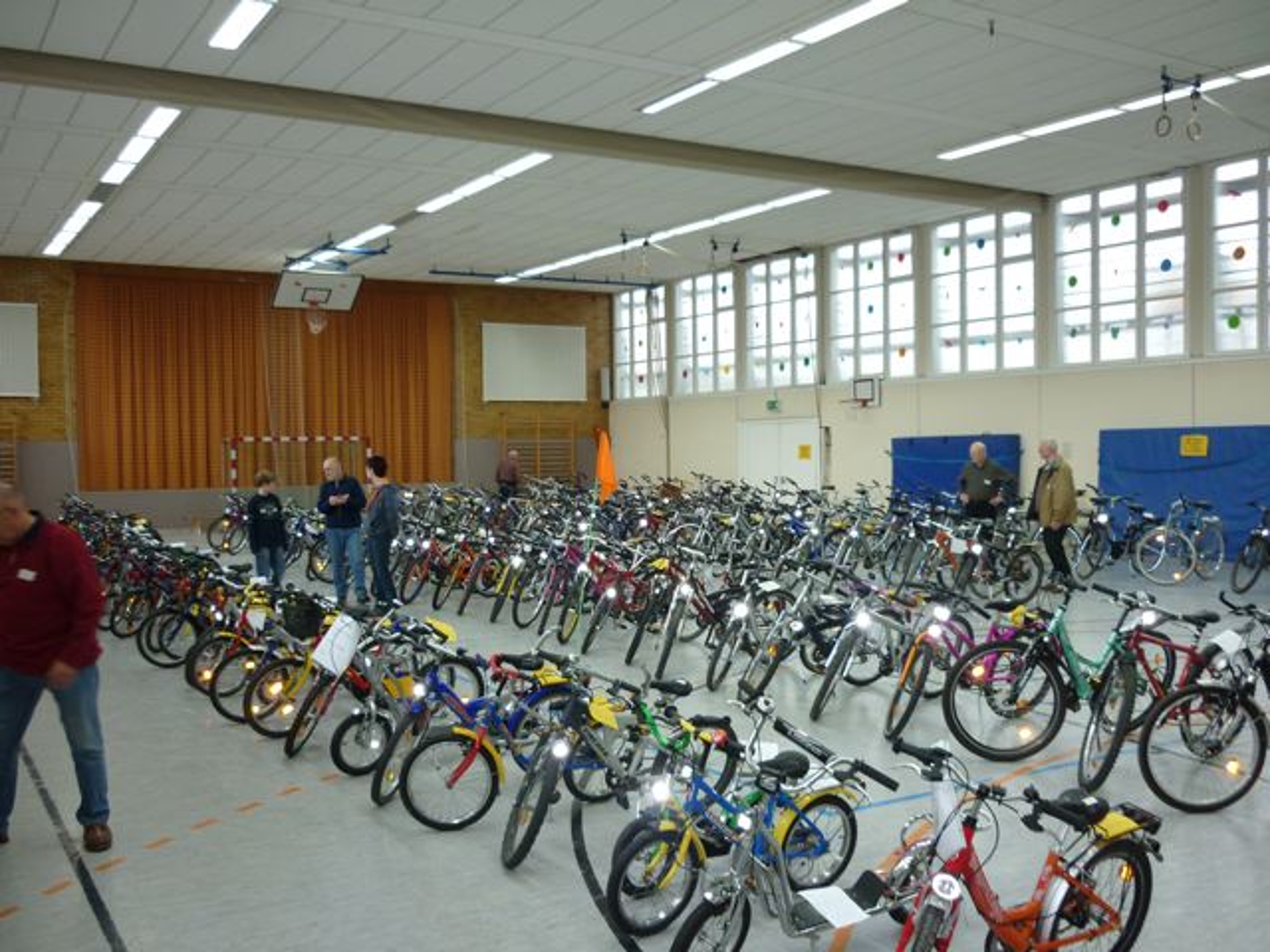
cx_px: 635
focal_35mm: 33
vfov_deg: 42.9
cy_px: 476
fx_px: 1211
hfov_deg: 55.4
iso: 125
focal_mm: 5.5
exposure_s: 1/30
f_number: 2.8
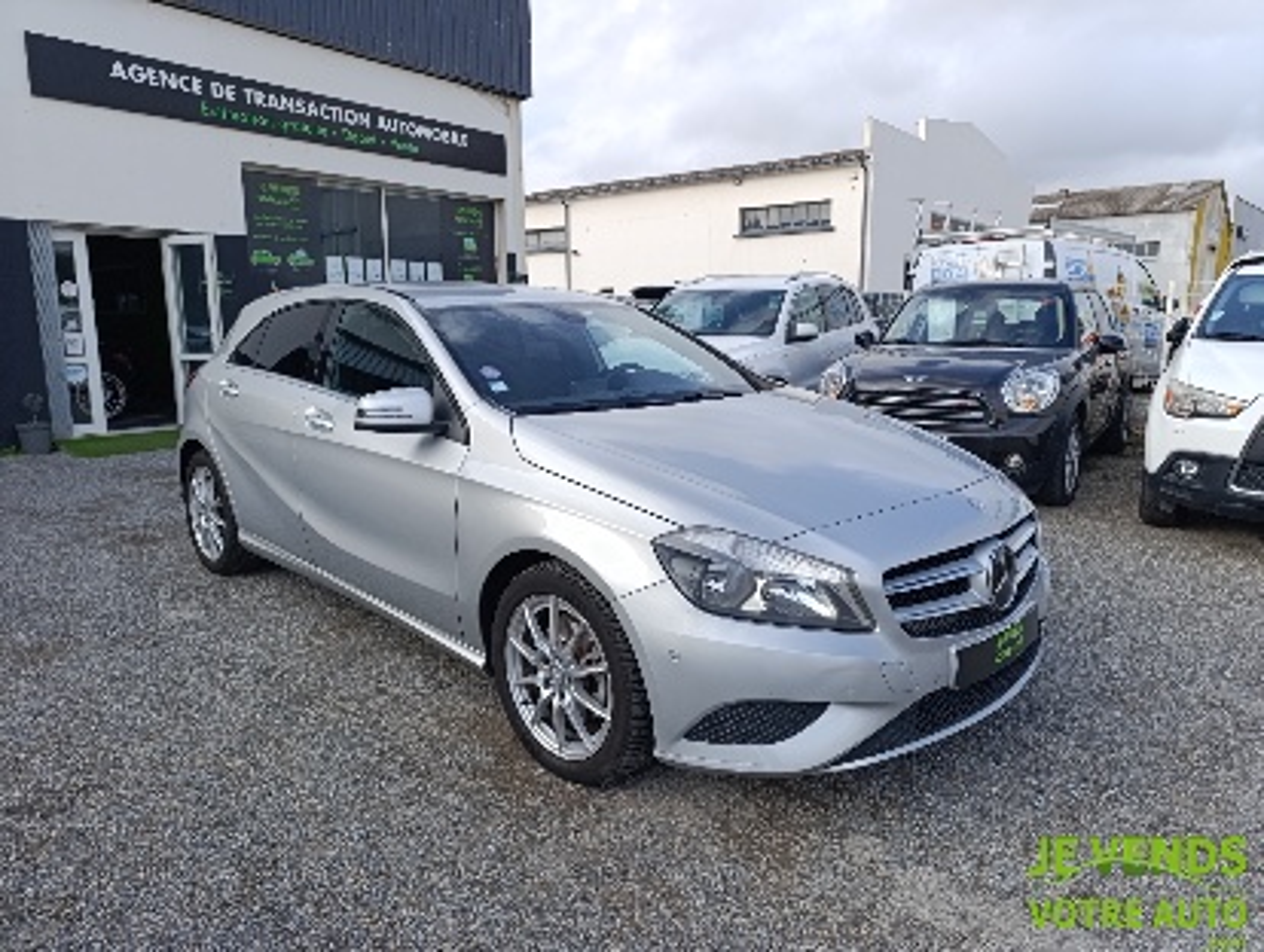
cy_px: 476
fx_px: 841
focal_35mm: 23
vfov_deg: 59.0
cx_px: 632
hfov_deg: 73.8
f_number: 1.6
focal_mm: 6.14
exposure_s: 1/287
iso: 50
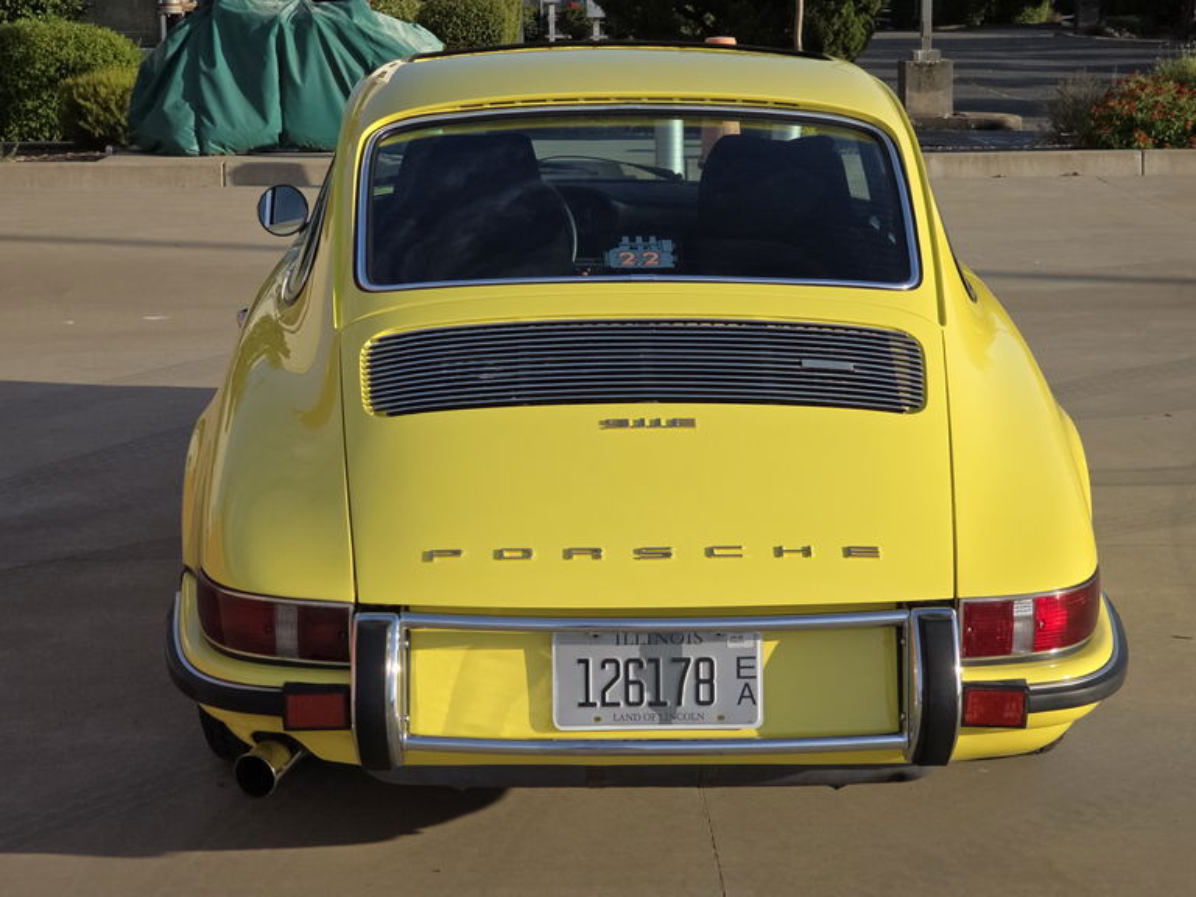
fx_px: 2384
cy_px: 448
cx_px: 598
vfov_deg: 21.3
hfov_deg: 28.2
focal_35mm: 69
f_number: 2.4
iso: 50
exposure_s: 1/2210
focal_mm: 7.9
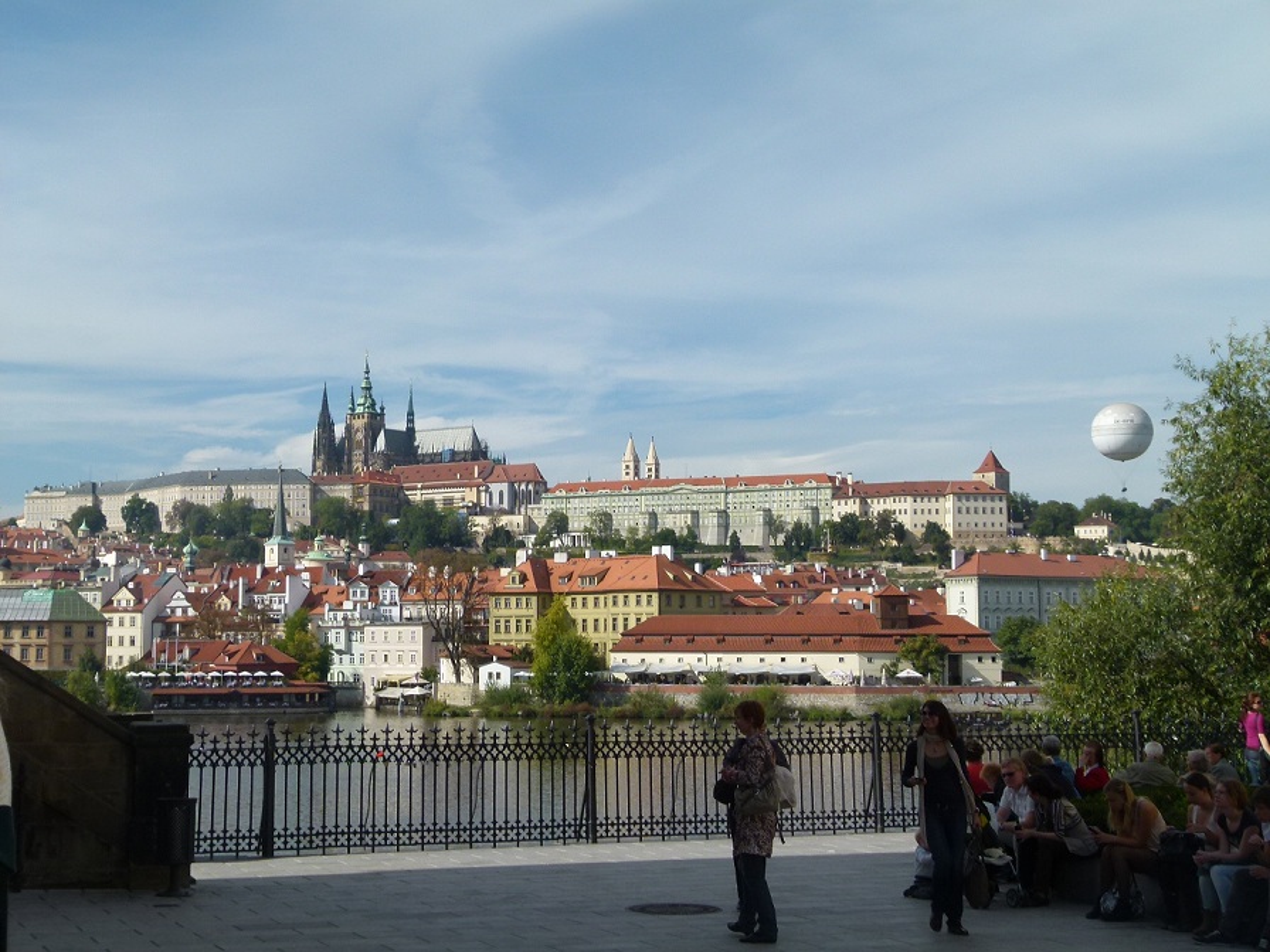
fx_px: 1981
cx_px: 635
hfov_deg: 35.5
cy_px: 476
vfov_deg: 27.0
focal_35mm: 54
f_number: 4
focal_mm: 9.7
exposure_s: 1/1000
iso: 100
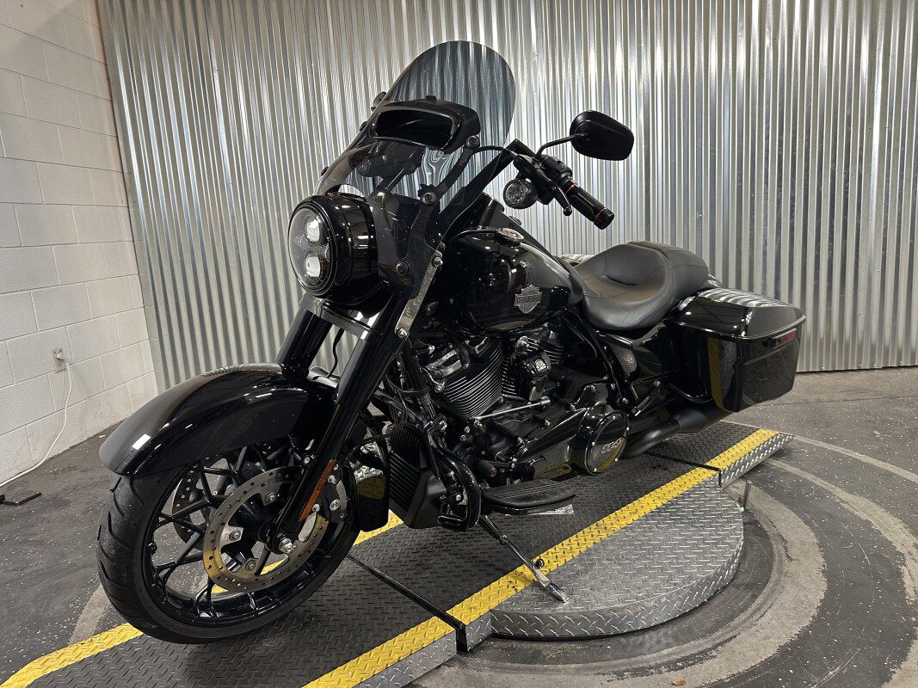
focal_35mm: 24
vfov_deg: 56.8
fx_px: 636
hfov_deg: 71.6
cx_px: 459
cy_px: 344
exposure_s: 1/60
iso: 160
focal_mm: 6.86
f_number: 1.78
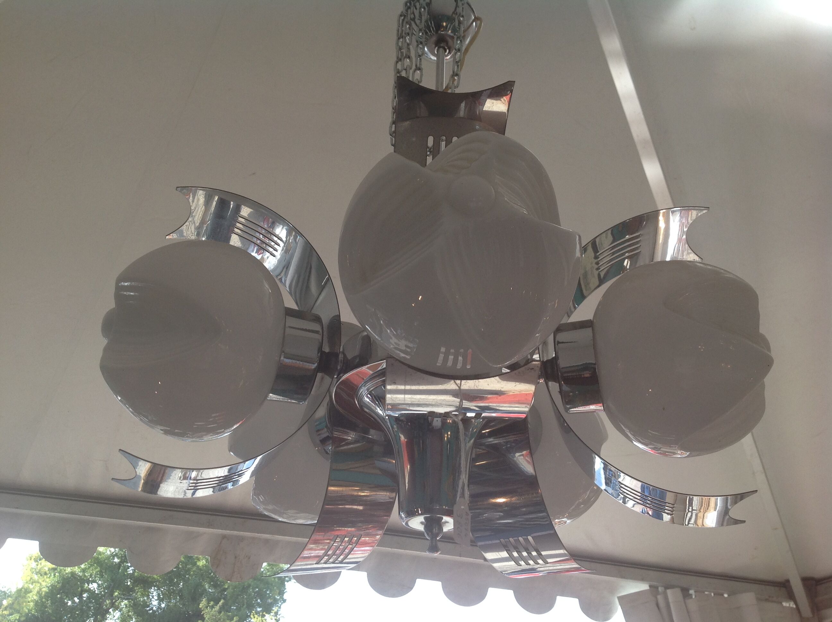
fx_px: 840
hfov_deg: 52.7
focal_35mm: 35
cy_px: 311
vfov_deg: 40.6
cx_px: 416
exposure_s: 1/288
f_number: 2.4
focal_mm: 4.28
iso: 50
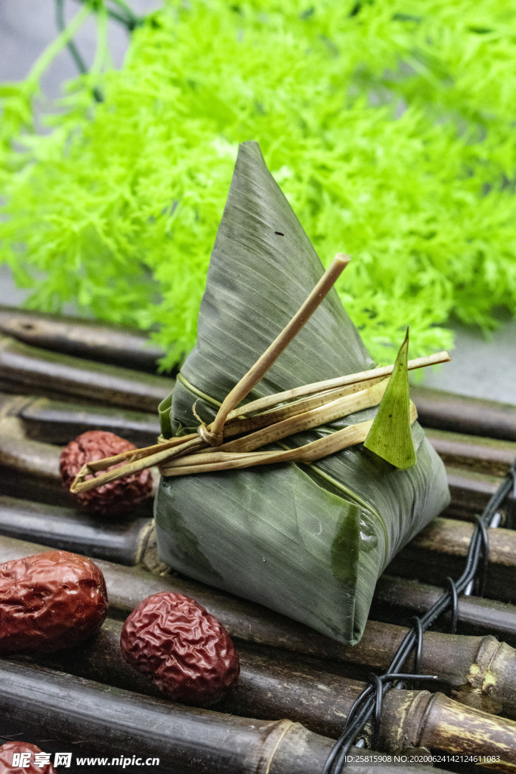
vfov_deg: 24.6
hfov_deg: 16.6
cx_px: 258
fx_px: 1773
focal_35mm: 82
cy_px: 387
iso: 1600
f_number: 11
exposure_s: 1/125
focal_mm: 55
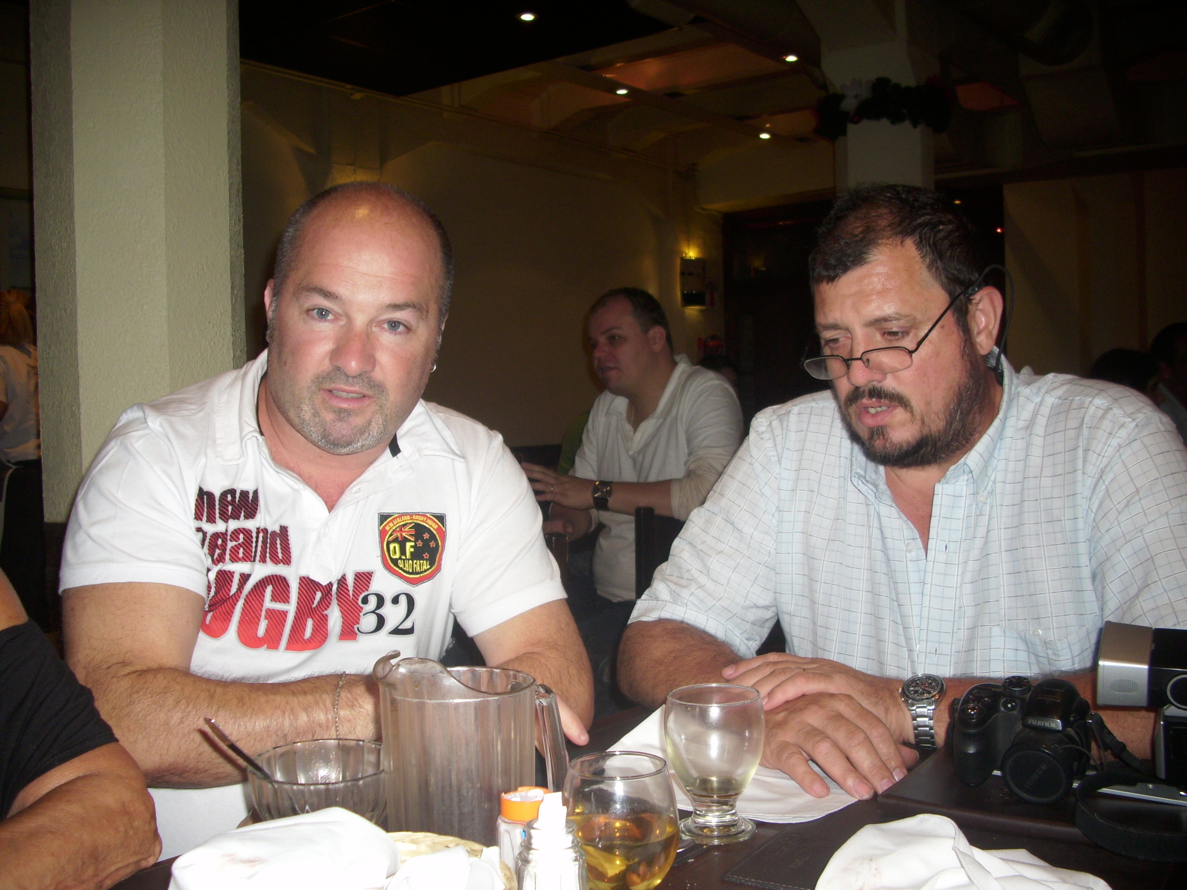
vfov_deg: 45.4
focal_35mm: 31
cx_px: 594
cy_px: 445
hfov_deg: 58.4
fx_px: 1063
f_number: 2.8
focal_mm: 6.2
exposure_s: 1/60
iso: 50
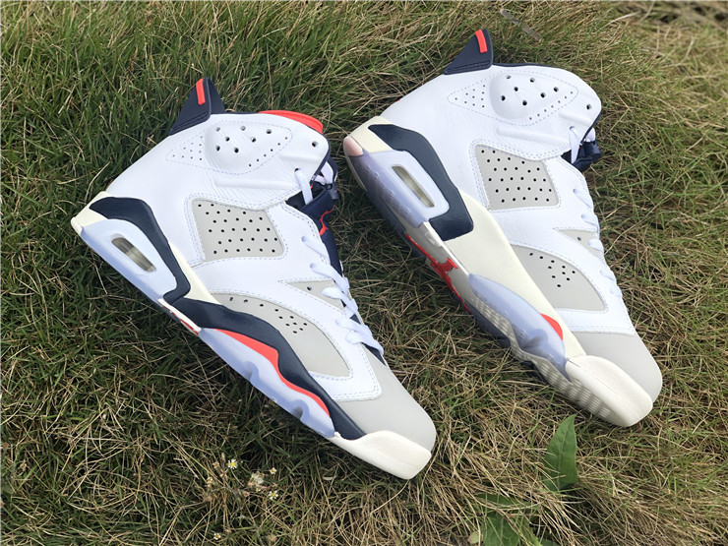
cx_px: 364
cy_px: 273
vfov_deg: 28.0
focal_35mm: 52
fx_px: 1094
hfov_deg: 36.8
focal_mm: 6
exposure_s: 1/607
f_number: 2.4
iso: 16
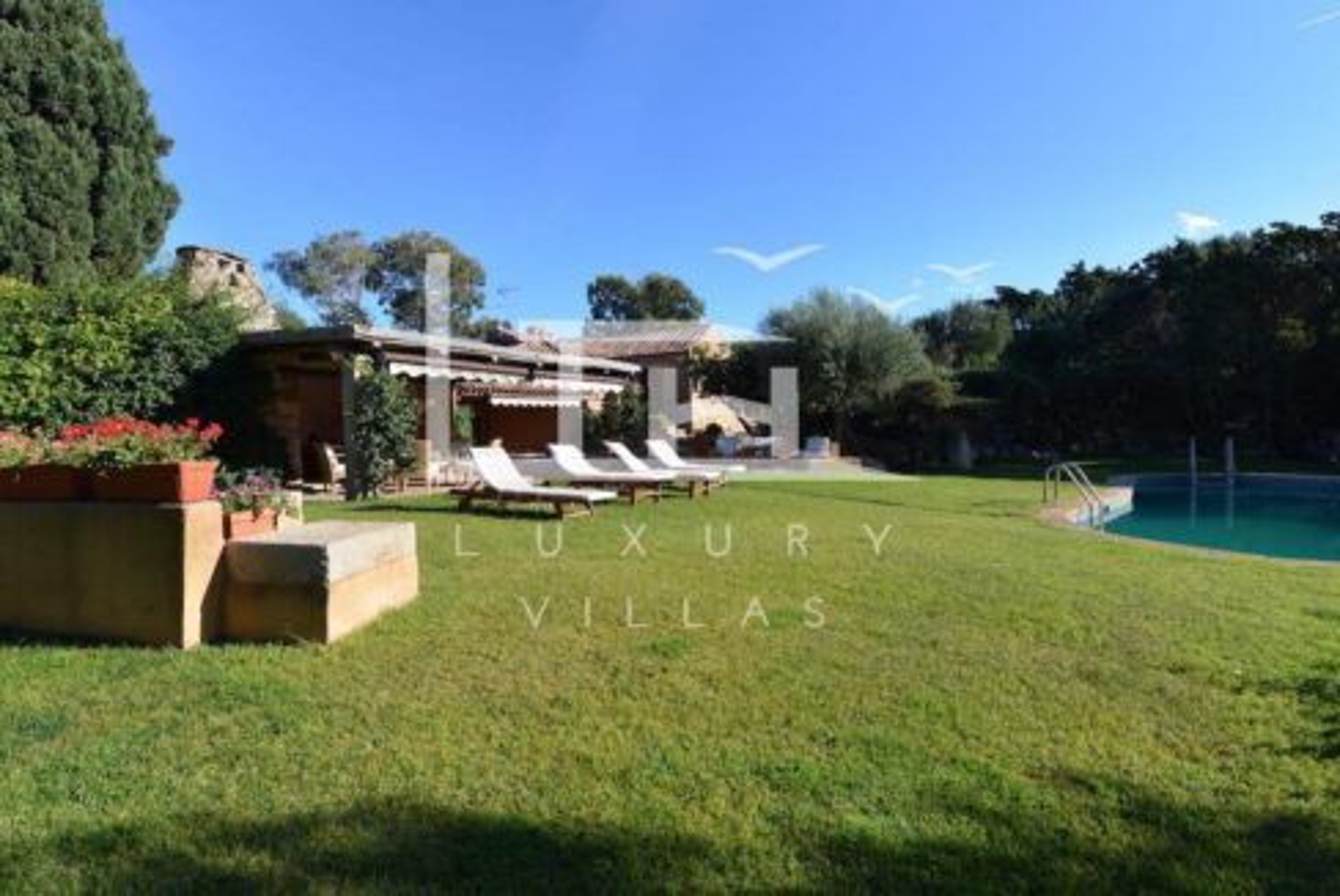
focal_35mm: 17
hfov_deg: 93.2
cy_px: 448
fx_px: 633
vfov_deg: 70.5
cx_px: 670
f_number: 6.3
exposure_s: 1/1600
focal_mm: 17
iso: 800
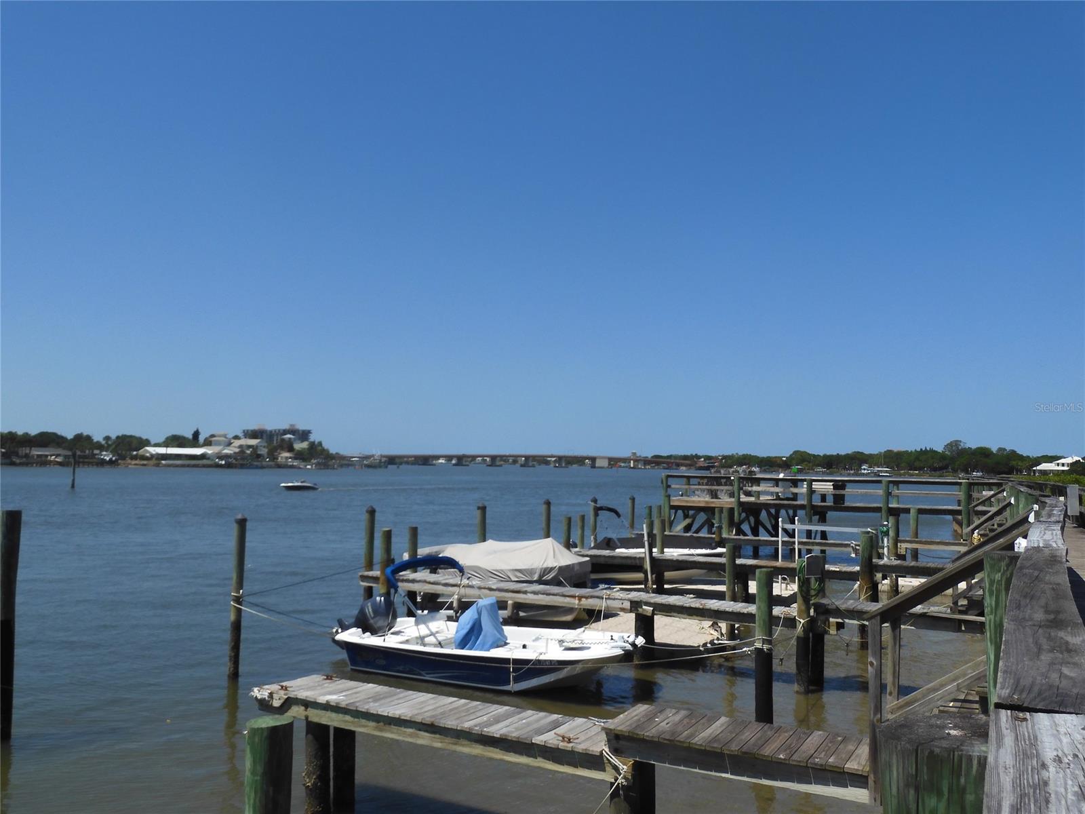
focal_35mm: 30
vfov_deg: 46.8
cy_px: 407
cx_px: 542
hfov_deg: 60.0
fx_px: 940
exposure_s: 1/1600
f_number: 3.5
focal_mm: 5.4
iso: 100
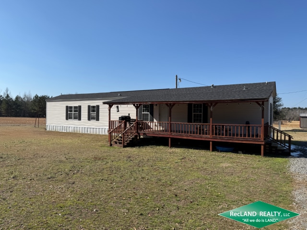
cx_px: 154
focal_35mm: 24
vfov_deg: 56.8
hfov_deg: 71.6
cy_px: 115
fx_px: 213
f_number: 1.78
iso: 80
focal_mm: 6.76
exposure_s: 1/5714
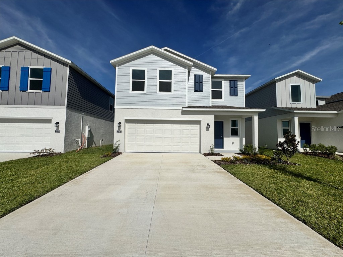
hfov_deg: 102.1
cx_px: 172
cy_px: 128
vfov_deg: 85.7
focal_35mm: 14
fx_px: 139
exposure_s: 1/7299
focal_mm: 2.22
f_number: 2.2
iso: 40
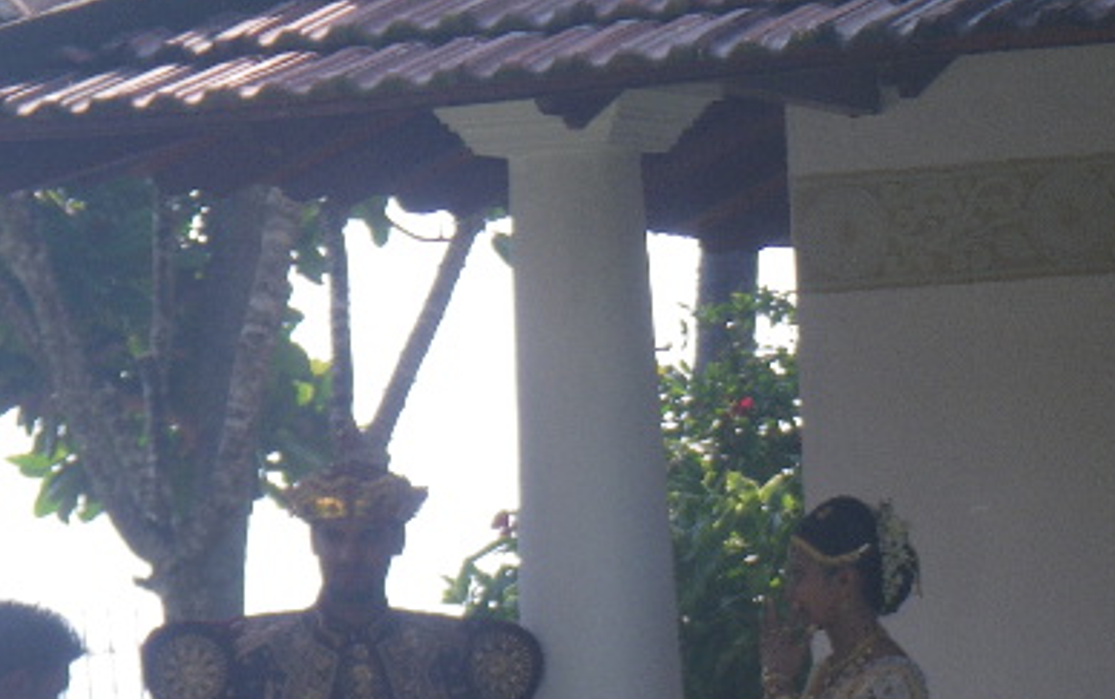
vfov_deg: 6.0
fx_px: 6659
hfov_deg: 9.6
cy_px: 808
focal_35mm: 219
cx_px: 766
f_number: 5
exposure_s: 1/160
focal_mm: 16.7
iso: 50
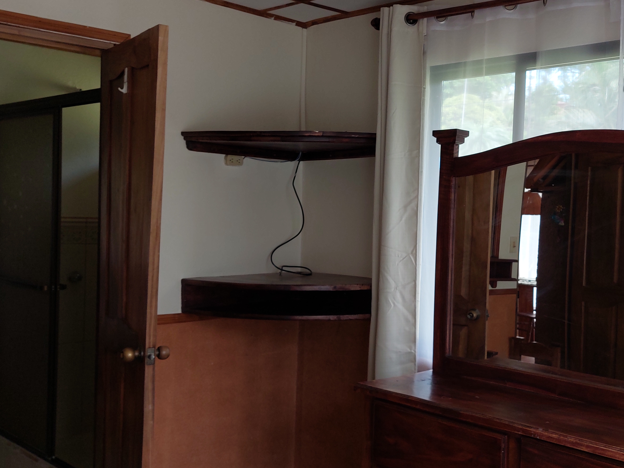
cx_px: 370
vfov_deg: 34.3
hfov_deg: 44.6
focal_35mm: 42
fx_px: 757
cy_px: 245
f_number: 1.8
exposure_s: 1/60
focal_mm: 5.23
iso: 40
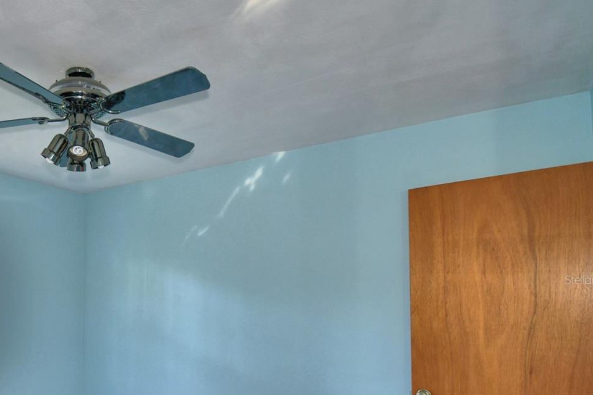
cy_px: 280
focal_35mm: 25
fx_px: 412
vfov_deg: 49.9
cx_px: 125
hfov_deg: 65.6
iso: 180
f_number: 4.5
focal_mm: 10
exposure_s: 1/60
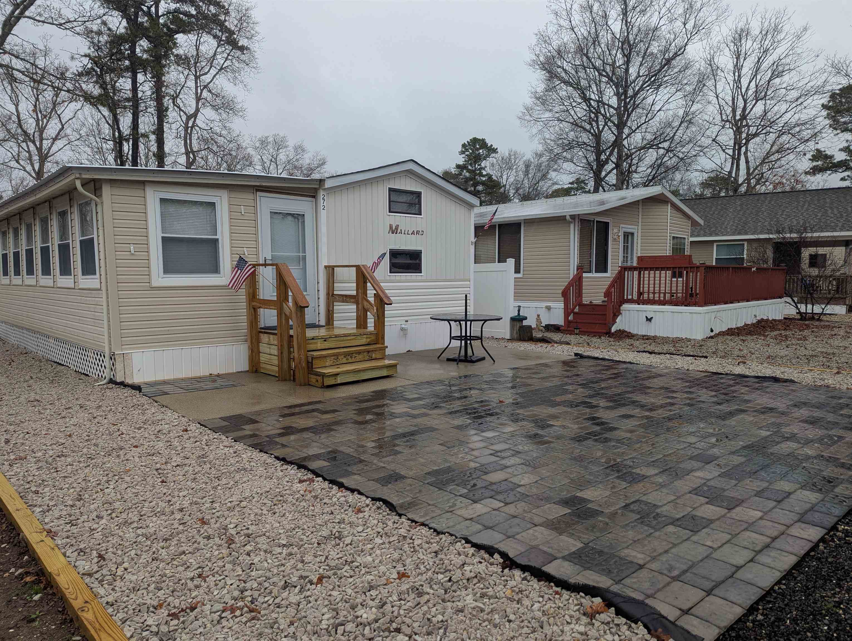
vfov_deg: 56.9
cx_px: 426
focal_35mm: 24
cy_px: 320
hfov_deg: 71.5
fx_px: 592
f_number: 1.85
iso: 41
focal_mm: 6.81
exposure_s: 1/319
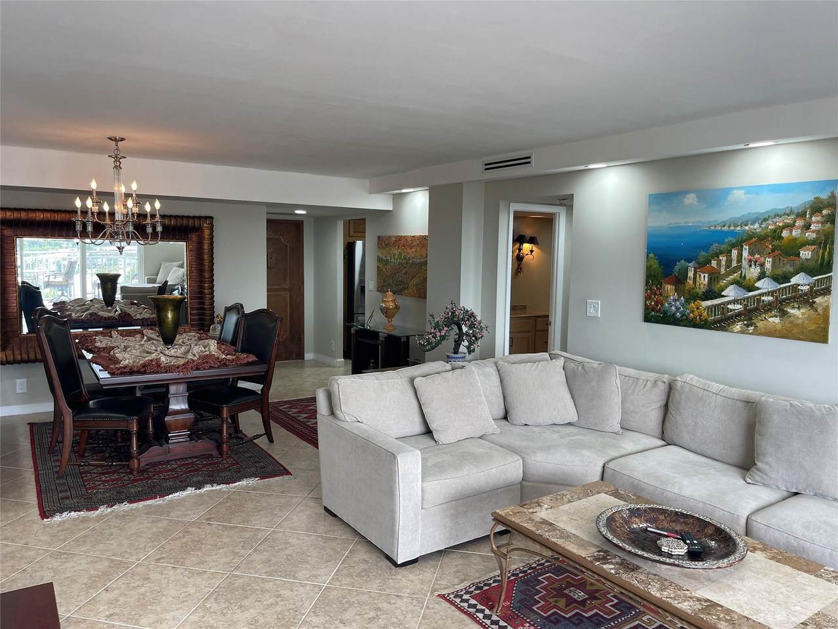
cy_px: 314
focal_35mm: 25
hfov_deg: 69.4
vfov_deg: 54.9
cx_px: 419
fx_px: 605
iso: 80
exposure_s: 1/120
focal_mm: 5.1
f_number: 1.6
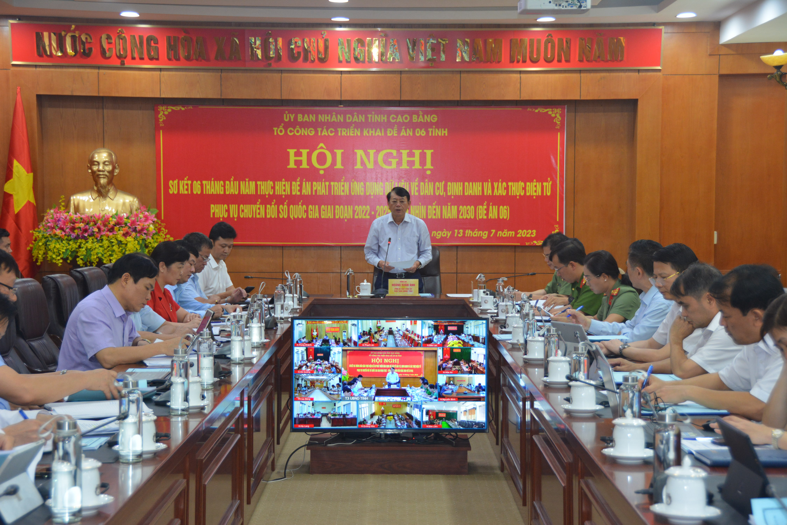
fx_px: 1509
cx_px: 394
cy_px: 262
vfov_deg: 19.7
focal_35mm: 69
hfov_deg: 29.2
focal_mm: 46
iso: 800
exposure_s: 1/60
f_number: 4.5
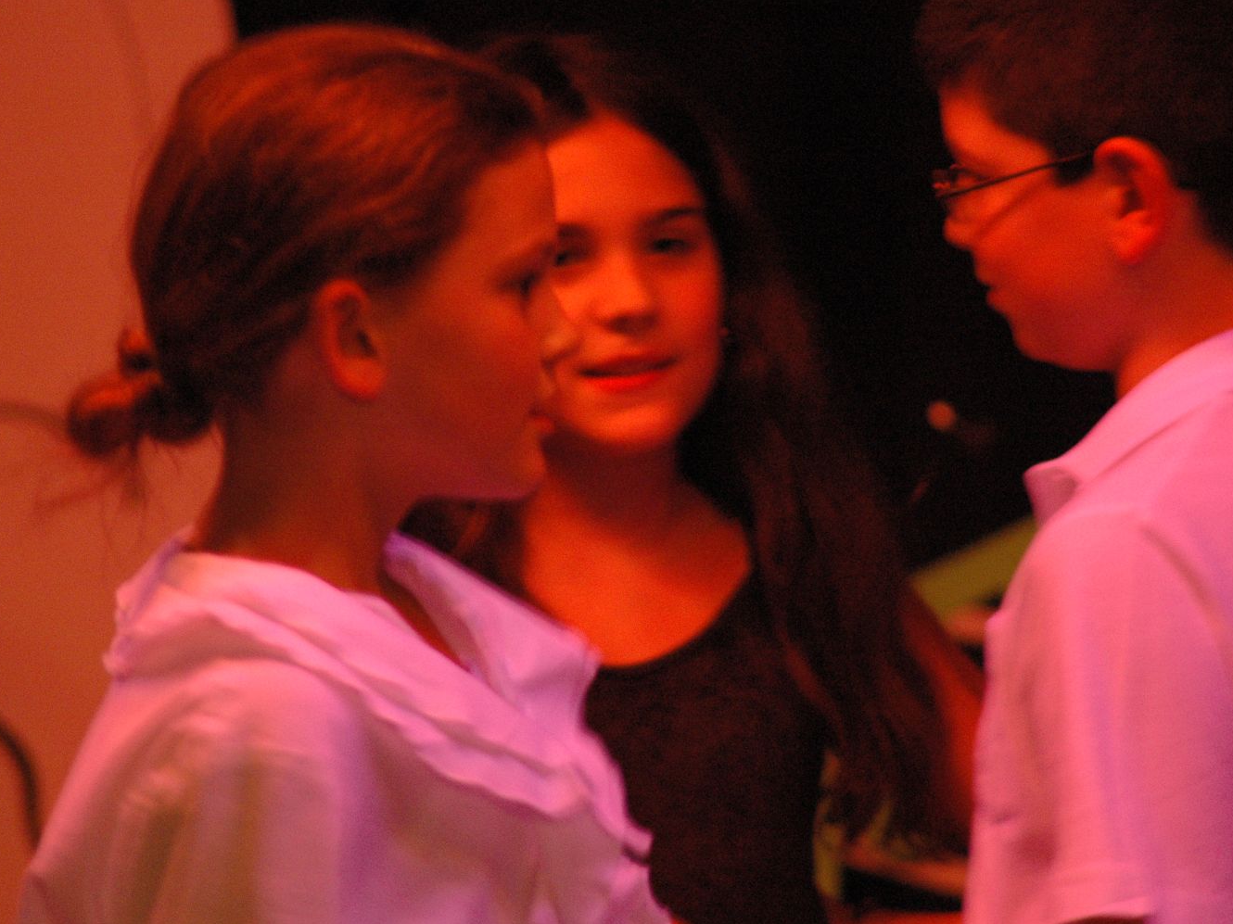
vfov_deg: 3.0
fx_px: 17415
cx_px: 594
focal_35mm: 489
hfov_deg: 4.1
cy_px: 462
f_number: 5.6
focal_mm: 300
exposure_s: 1/25
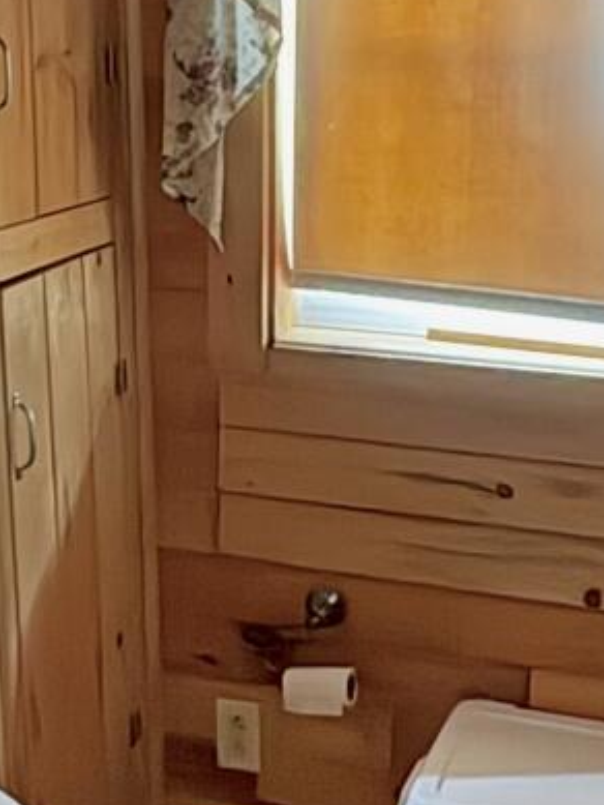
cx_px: 188
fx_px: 1674
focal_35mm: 72
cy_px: 352
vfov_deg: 27.0
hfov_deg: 20.4
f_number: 2.2
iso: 2500
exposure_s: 1/8
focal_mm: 2.22
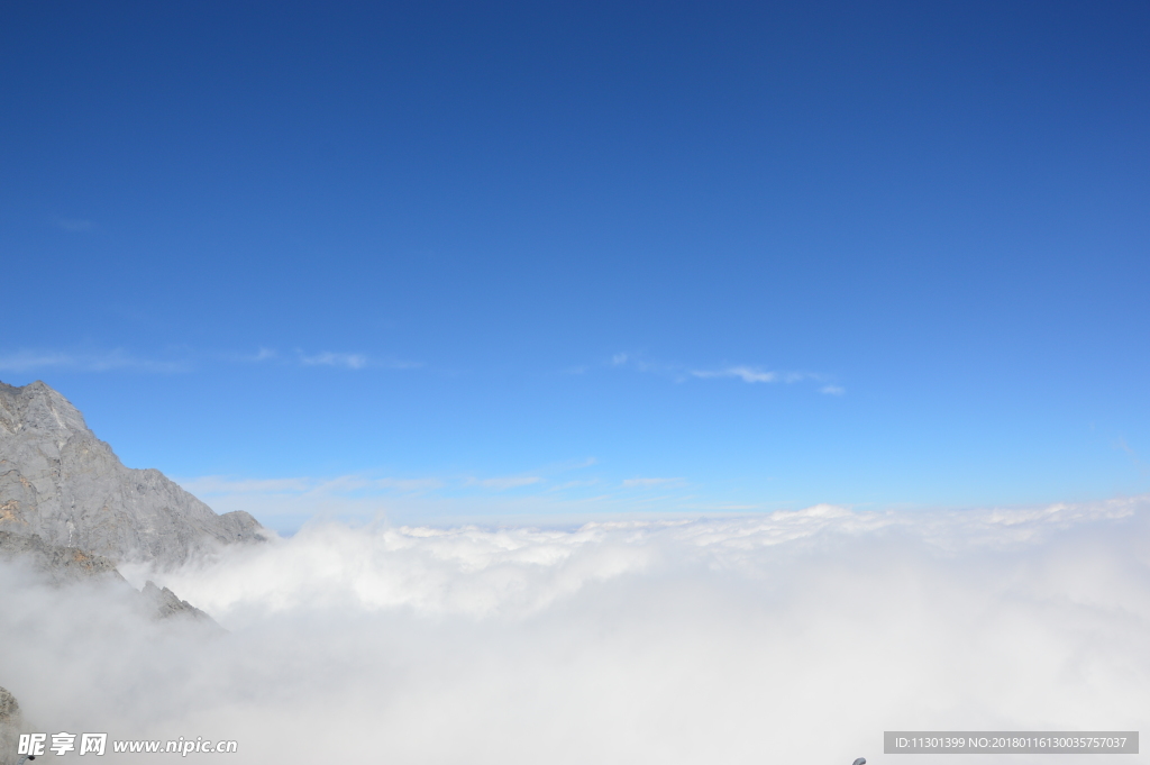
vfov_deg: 47.9
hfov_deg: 67.4
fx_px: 862
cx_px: 575
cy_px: 382
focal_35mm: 27
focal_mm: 18
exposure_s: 1/320
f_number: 9
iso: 100
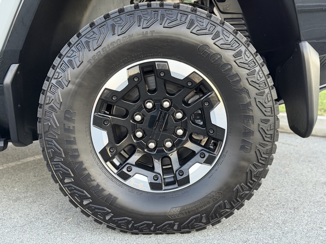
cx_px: 163
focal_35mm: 48
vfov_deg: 30.3
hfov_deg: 39.7
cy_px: 122
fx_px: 452
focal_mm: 6.76
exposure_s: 1/40
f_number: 1.78
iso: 500
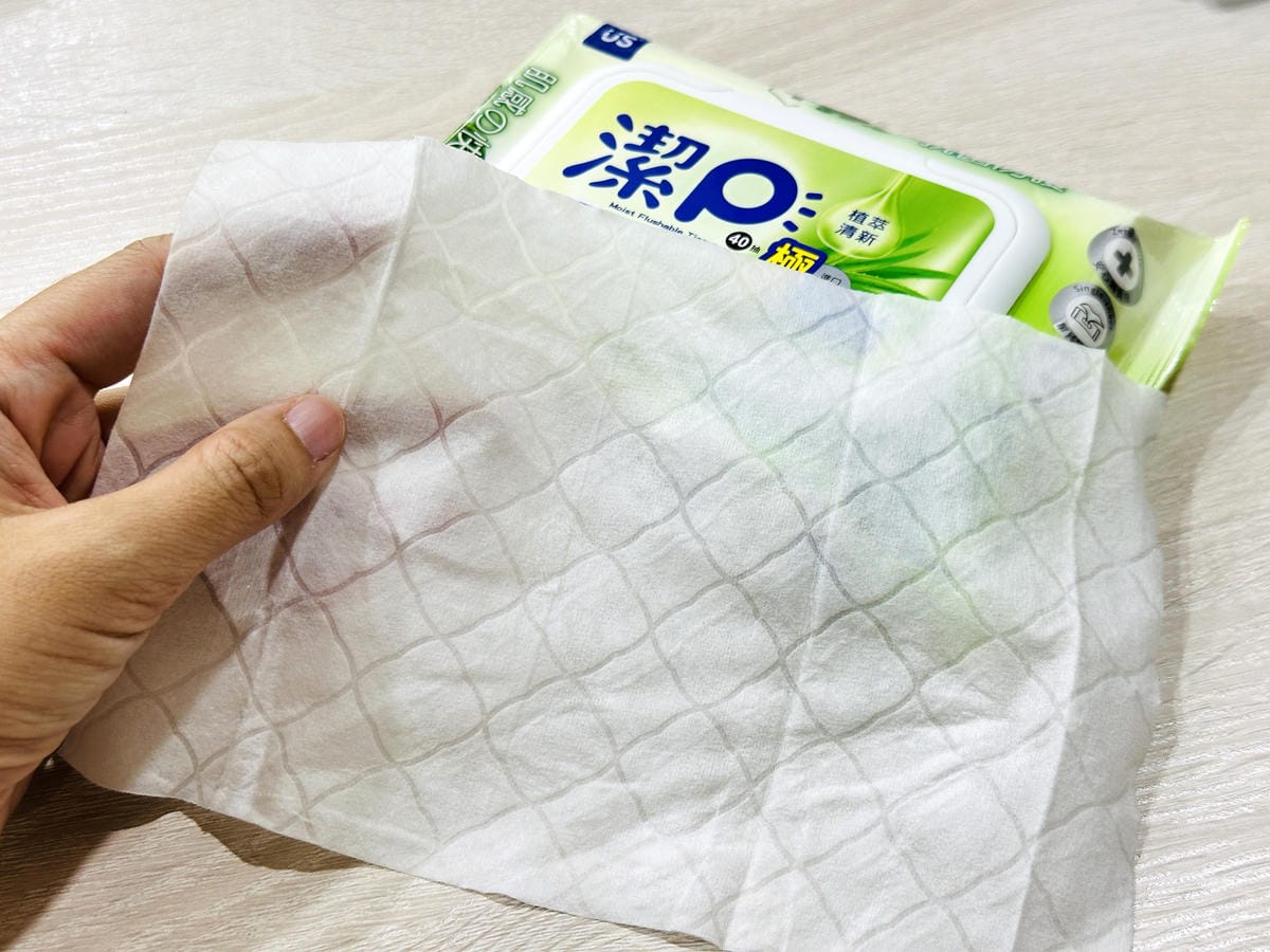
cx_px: 635
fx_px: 1761
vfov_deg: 30.3
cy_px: 476
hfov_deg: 39.7
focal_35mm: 48
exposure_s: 1/60
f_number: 1.78
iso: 80
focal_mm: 6.86
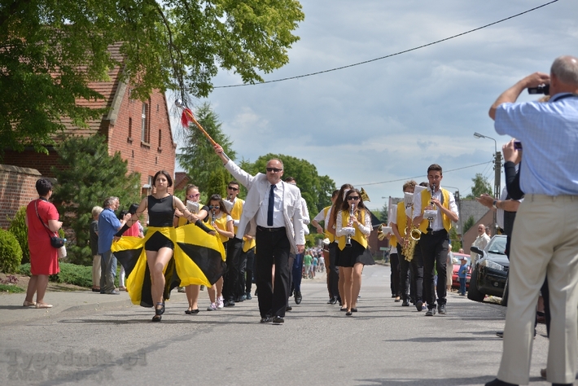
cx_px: 289
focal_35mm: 70
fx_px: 1124
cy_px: 193
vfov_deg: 19.5
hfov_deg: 28.8
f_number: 4.5
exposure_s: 1/1600
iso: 160
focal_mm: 70
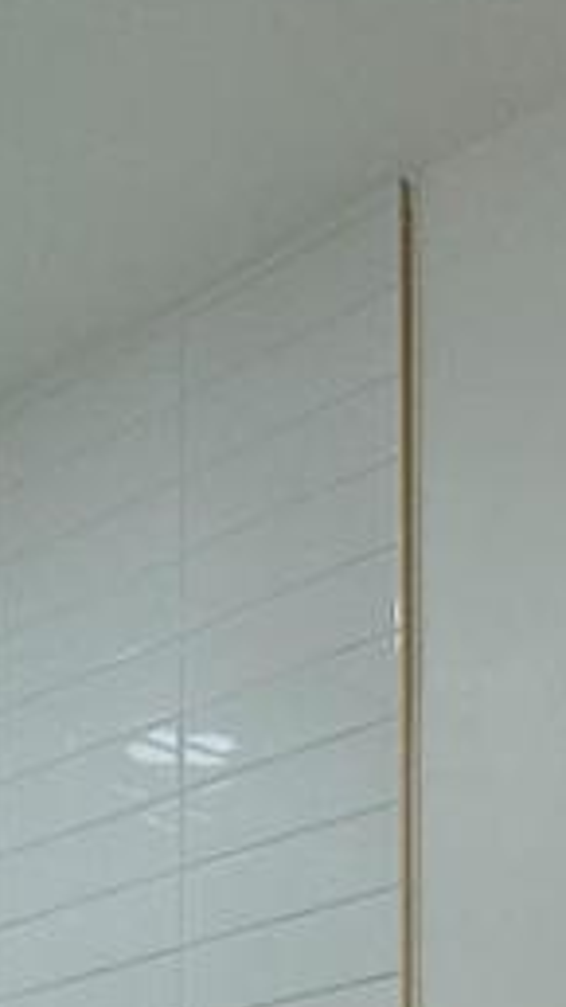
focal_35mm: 85
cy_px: 1674
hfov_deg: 14.0
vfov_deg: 20.0
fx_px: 2269
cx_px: 586
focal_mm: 2.22
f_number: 2.2
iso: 64
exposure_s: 1/120
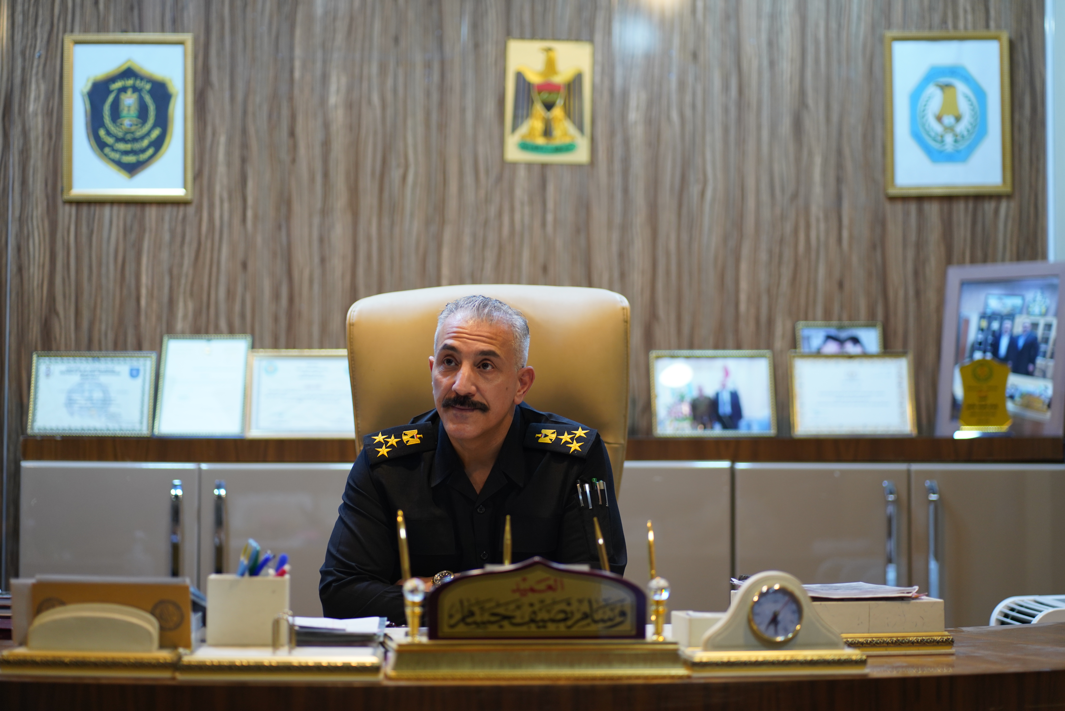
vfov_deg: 16.1
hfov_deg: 23.9
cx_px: 532
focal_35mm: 85
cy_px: 356
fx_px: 2515
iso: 640
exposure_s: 1/160
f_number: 2
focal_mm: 85
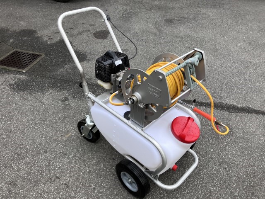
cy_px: 100
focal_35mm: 28
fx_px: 214
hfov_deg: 63.4
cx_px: 132
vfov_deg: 49.7
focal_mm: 3.99
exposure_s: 1/100
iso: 64
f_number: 1.8
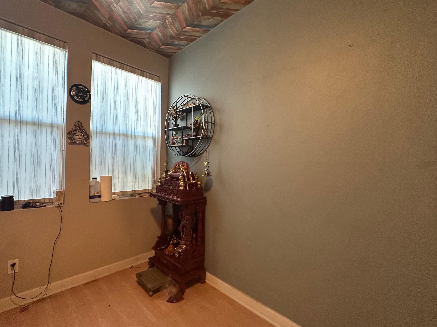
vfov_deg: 78.1
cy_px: 164
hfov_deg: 94.2
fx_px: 202
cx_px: 198
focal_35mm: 16
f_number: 2.2
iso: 500
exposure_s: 1/60
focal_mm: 2.22
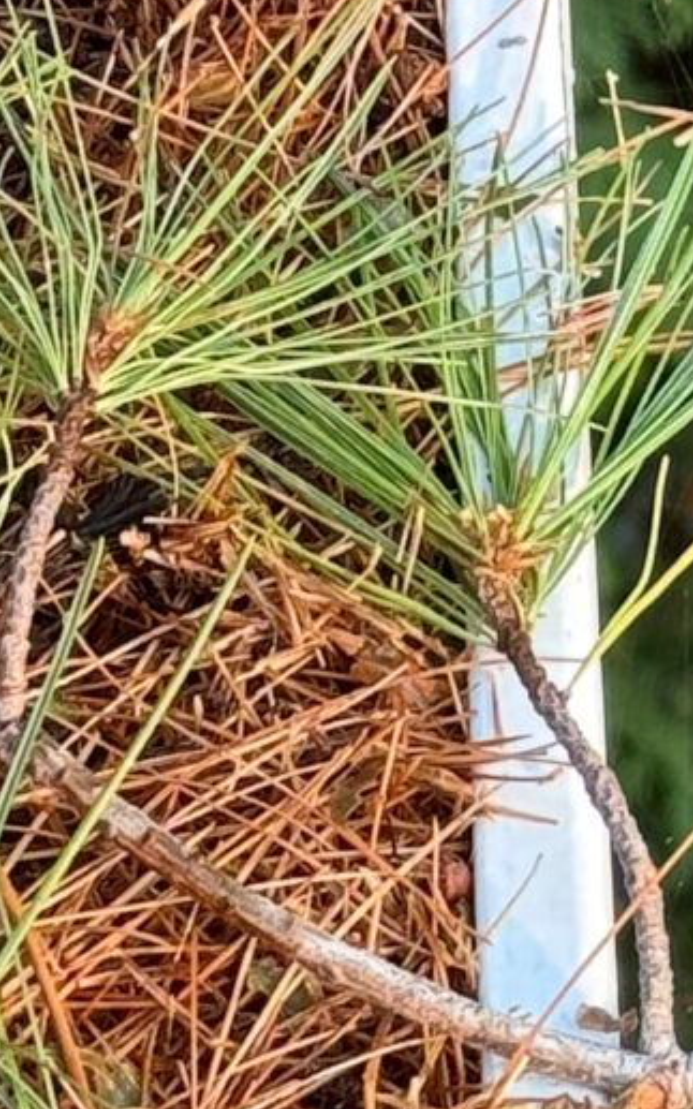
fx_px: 7617
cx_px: 56
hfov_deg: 5.2
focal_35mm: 252
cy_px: 465
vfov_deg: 8.3
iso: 64
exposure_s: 1/301
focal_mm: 6.76
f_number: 1.78
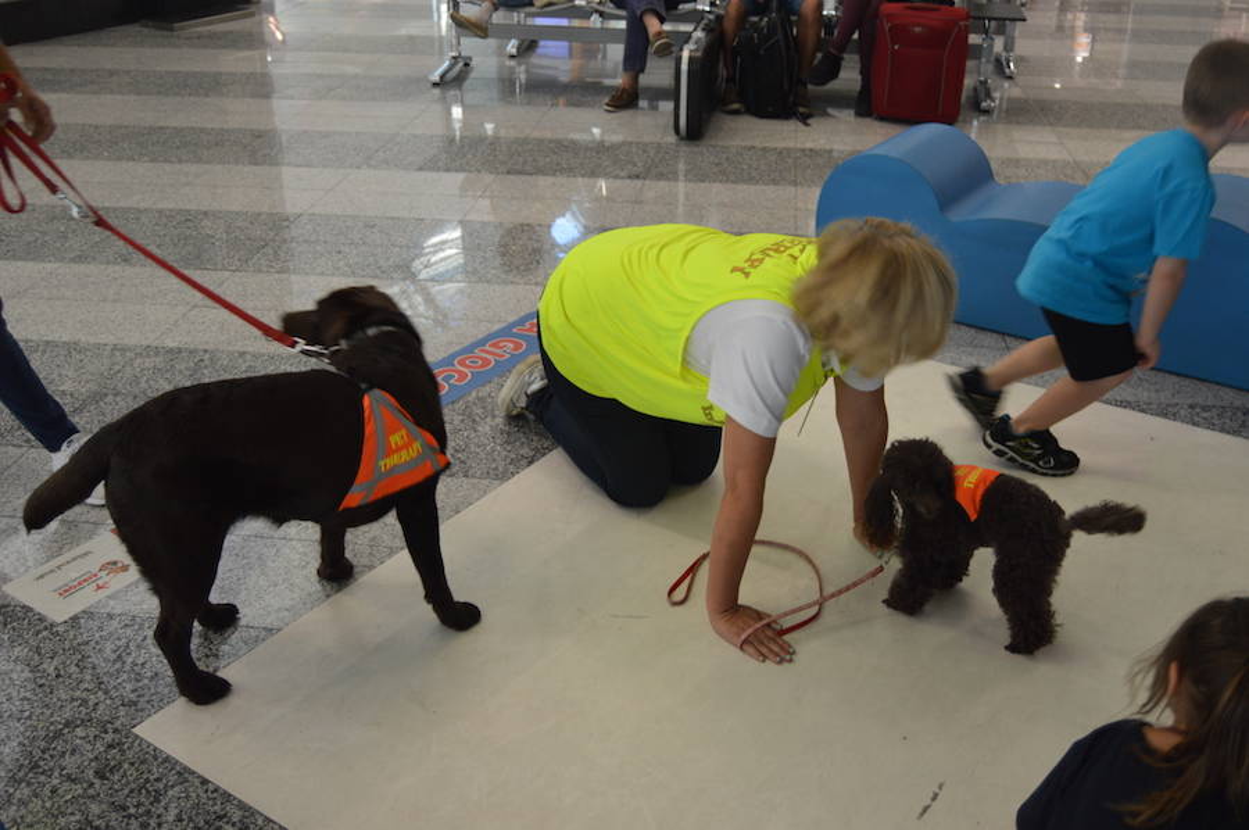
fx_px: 1196
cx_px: 624
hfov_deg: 55.2
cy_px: 415
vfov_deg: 38.3
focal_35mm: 34
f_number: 3.8
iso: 500
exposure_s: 1/60
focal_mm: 23
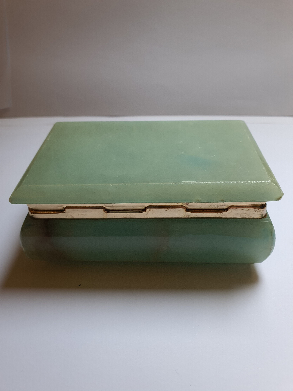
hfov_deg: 53.1
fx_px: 293
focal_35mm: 26
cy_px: 196
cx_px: 146
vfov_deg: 67.3
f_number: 2.4
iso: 64
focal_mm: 4.3
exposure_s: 1/100
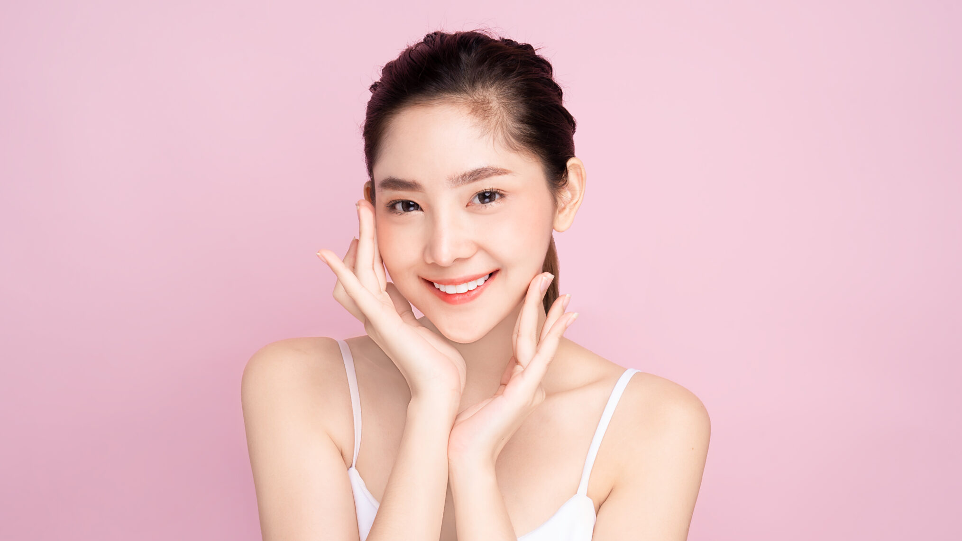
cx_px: 482
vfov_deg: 10.9
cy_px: 297
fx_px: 2831
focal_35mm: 111
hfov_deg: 19.3
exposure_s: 1/160
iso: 160
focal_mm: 105
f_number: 10
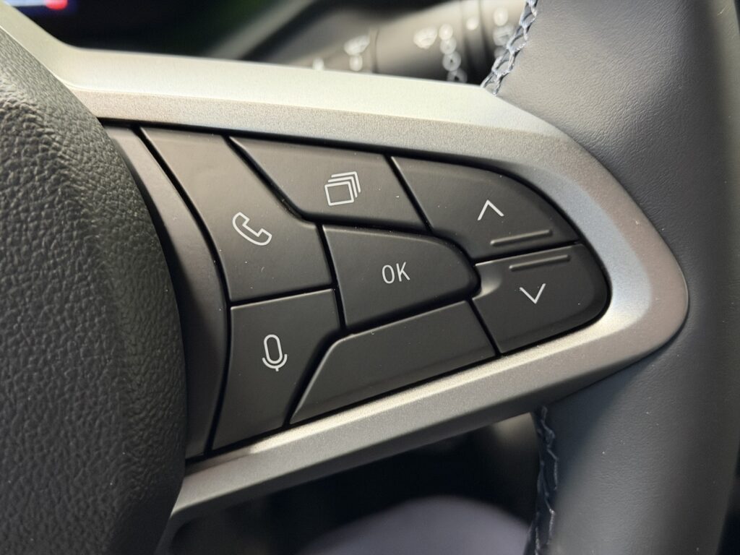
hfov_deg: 39.7
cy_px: 278
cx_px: 370
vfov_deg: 30.3
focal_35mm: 48
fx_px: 1026
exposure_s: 1/25
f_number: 1.78
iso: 500
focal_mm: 6.76
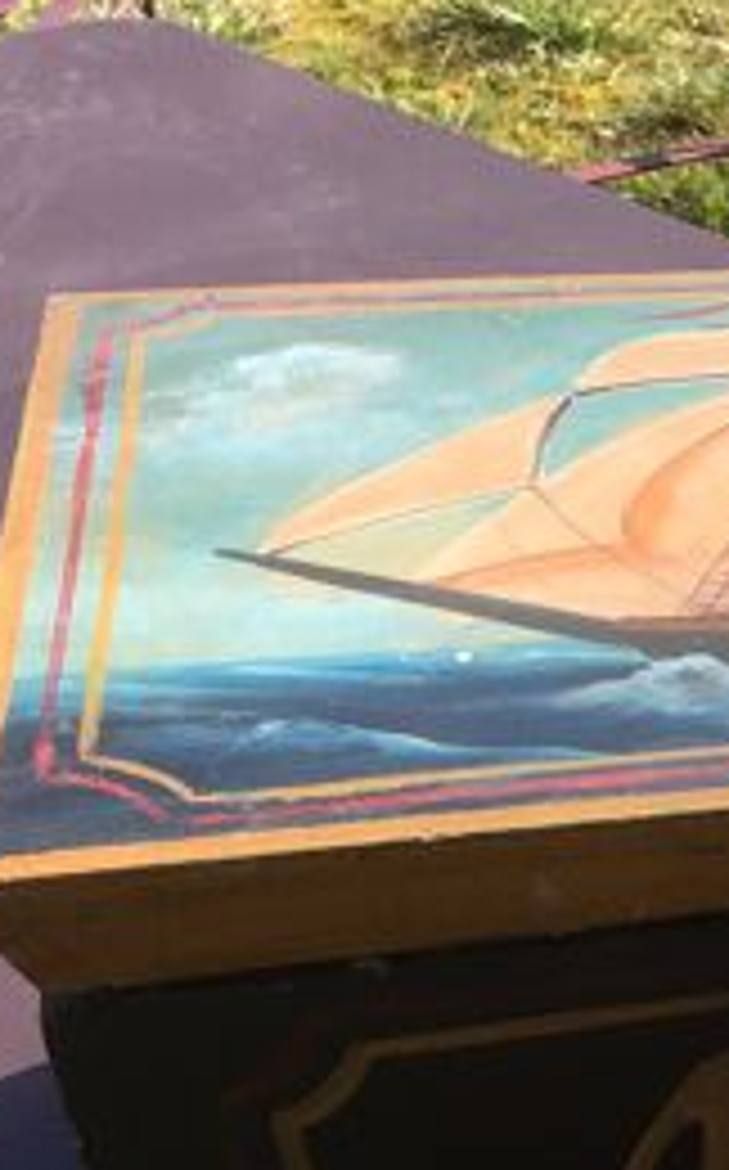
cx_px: 1210
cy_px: 864
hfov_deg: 16.1
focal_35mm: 71
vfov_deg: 28.6
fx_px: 2262
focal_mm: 4.15
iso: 25
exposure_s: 1/686
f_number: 2.2
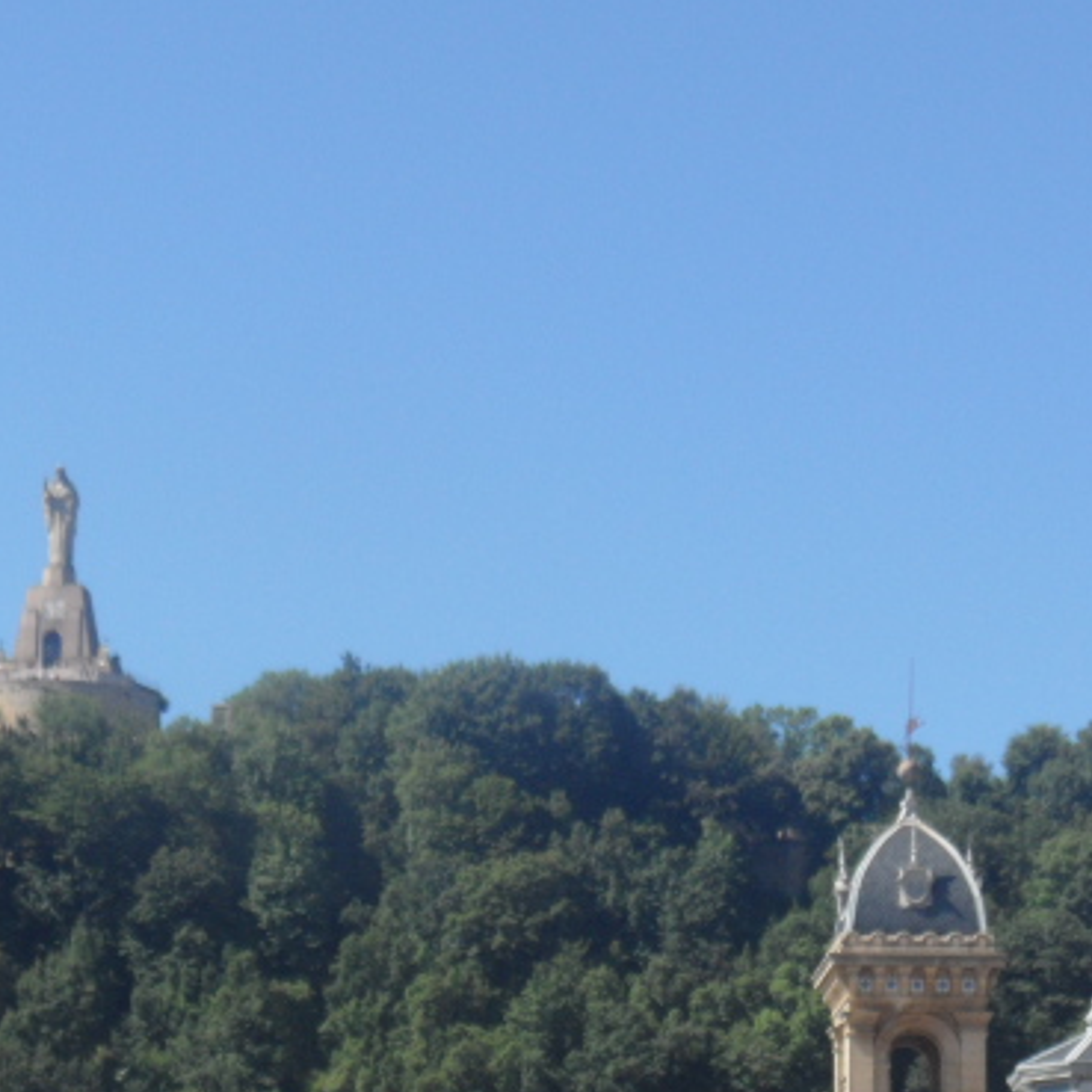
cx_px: 305
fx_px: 5246
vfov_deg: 11.8
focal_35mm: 147
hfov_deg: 11.9
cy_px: 1083
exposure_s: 1/500
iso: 80
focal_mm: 10.3
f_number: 4
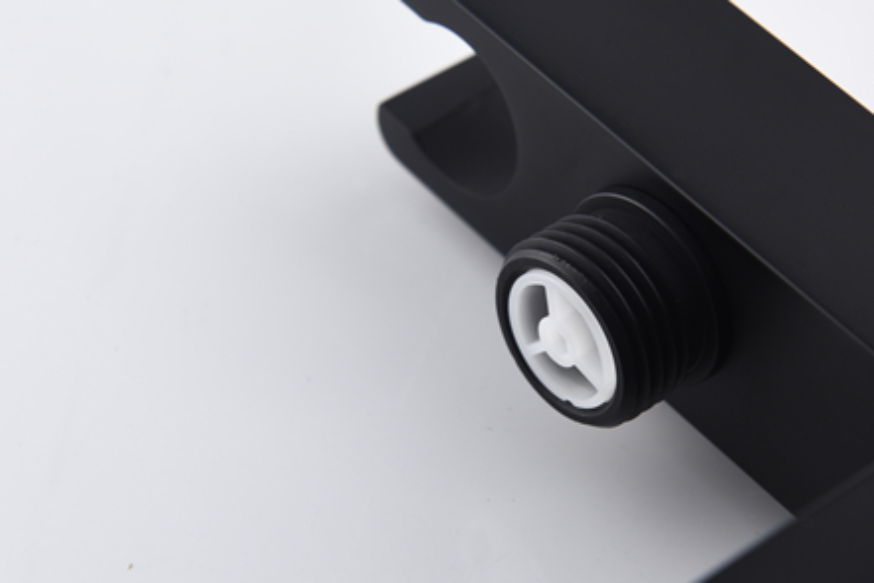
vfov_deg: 11.5
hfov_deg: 17.2
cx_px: 555
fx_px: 2889
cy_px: 292
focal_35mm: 119
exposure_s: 1/125
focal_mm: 70
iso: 100
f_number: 10
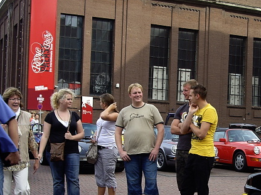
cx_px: 198
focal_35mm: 73
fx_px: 550
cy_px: 154
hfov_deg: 26.3
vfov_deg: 20.0
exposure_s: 1/80
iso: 50
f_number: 5.6
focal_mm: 7.9
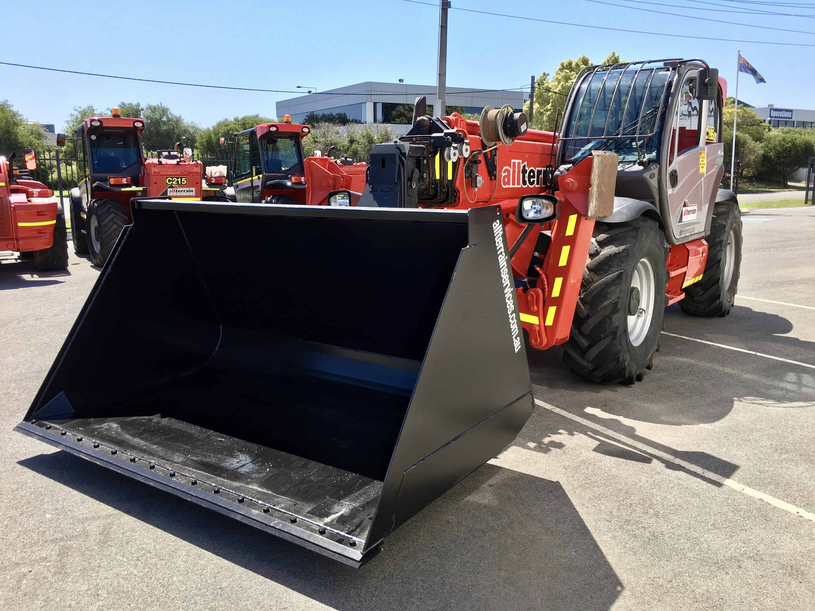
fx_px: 683
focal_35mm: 29
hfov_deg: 61.7
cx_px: 408
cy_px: 306
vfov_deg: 48.2
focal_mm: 4.15
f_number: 2.2
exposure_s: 1/962
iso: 25
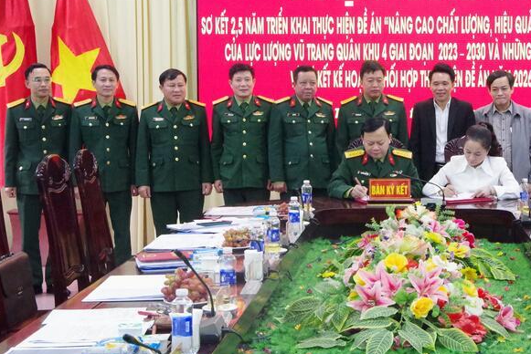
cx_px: 382
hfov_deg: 25.4
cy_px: 143
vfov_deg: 17.3
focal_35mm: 79
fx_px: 1166
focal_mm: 36
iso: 12800
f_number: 10
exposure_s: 1/100
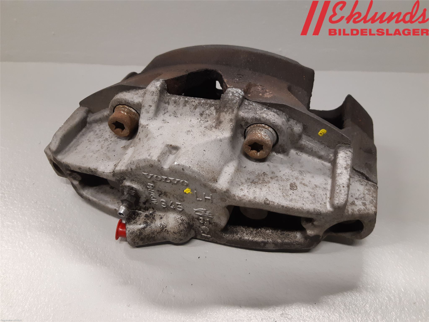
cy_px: 161
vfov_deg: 53.1
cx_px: 214
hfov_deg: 67.3
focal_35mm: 26
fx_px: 322
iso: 160
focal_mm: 3.93
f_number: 1.7
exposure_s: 1/50
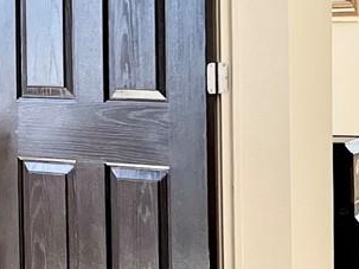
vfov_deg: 8.4
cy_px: 56
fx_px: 1825
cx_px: -148
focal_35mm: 176
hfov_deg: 10.9
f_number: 1.5
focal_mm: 5.7
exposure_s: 1/303
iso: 50
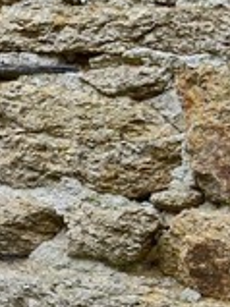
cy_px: -47
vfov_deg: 6.4
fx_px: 2750
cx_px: -1241
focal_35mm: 310
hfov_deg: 3.9
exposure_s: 1/160
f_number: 8
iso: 400
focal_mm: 32
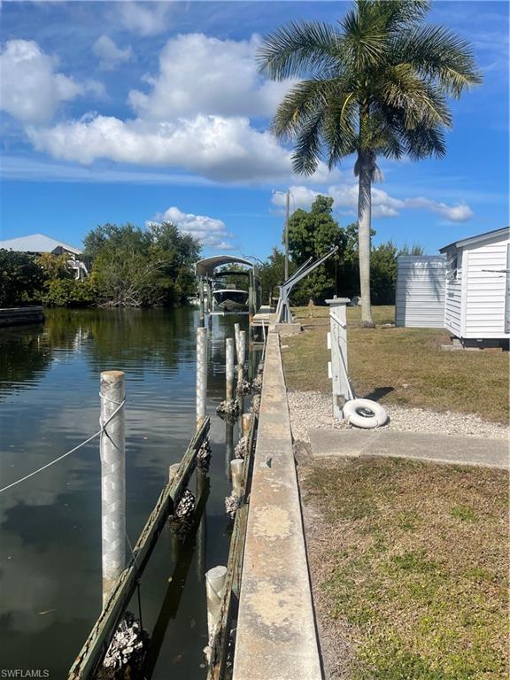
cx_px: 255
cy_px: 340
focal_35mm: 25
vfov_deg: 69.4
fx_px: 491
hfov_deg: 54.9
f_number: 1.6
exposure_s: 1/5376
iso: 32
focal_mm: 5.1
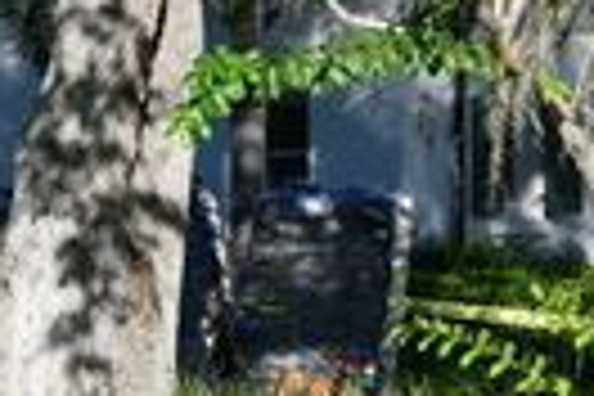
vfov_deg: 4.1
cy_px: 576
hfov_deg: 6.1
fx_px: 5445
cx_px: -482
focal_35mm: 330
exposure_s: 1/250
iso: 100
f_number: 8
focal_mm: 34
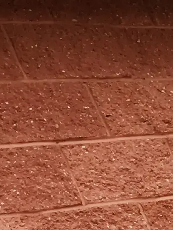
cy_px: 70
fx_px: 1399
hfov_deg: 6.5
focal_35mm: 210
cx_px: 515
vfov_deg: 9.4
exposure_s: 1/60
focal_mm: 4.15
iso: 25
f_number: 2.2
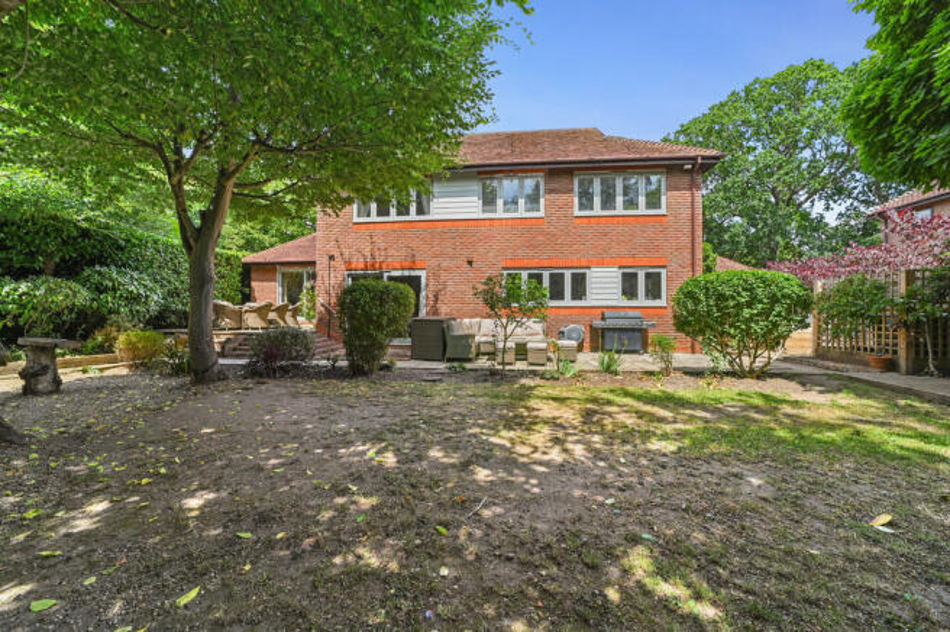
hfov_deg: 104.3
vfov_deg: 81.1
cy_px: 316
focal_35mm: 14
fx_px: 369
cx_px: 475
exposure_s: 1/60
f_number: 8
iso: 400
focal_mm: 14
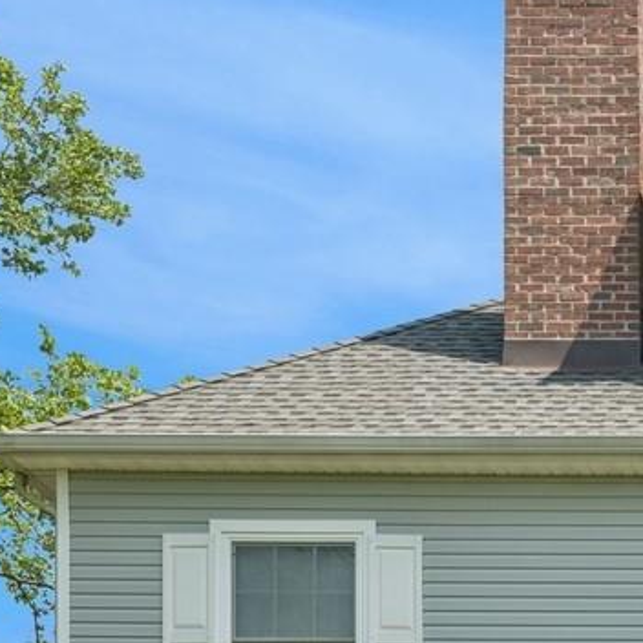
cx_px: 996
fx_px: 1786
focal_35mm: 85
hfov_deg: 18.0
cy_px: 842
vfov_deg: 18.9
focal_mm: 22
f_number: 11
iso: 100
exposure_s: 1/125
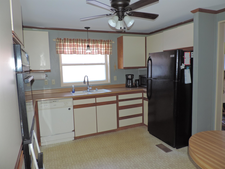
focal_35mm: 24
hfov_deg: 71.6
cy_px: 84
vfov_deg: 56.8
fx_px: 156
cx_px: 112
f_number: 3
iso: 200
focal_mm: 4.3
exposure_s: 1/30
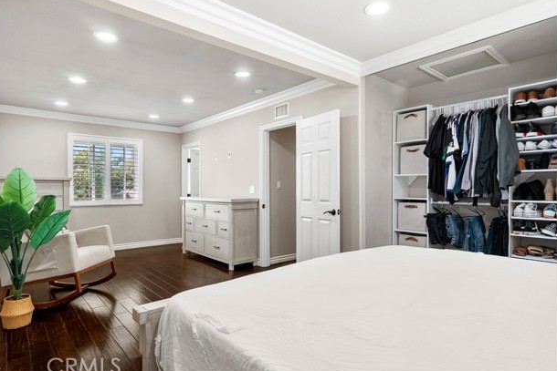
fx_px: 325
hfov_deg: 81.2
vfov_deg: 59.5
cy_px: 185
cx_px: 270
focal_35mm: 21
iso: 250
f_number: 9.5
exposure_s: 1
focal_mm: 20
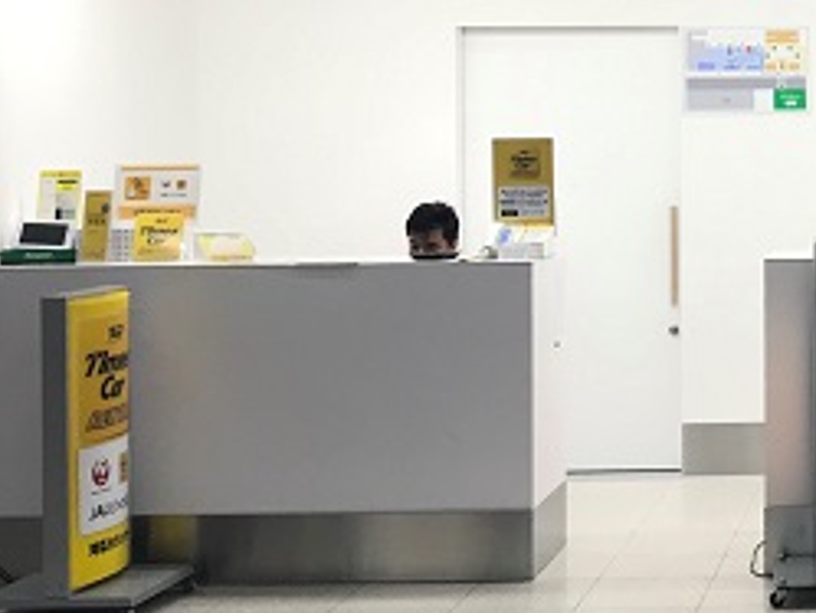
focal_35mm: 72
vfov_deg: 20.4
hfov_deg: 23.9
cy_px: 210
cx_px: 1045
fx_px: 1698
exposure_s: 1/100
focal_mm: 3.99
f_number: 1.8
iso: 32
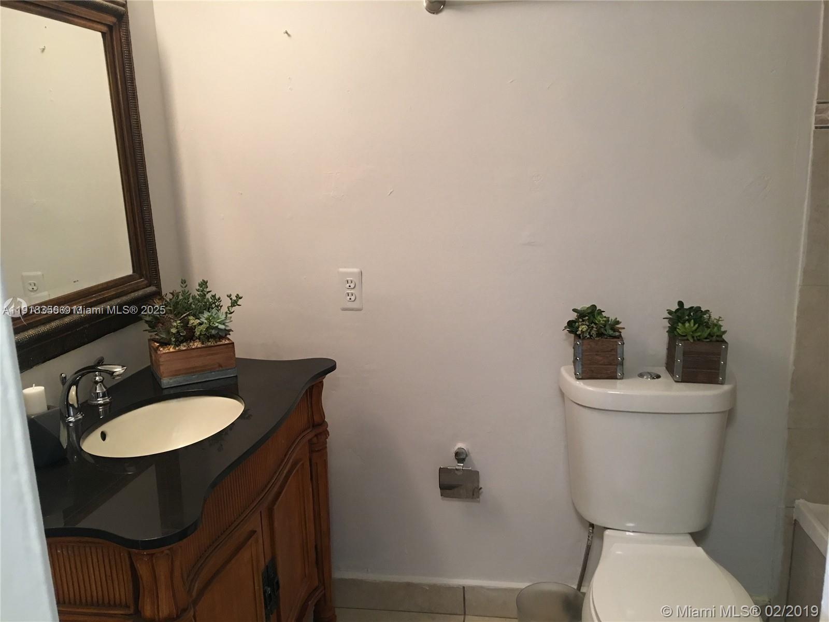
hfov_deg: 61.7
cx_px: 414
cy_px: 311
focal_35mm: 29
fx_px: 695
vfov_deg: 48.2
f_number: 2.2
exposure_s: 1/17
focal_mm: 4.15
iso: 80
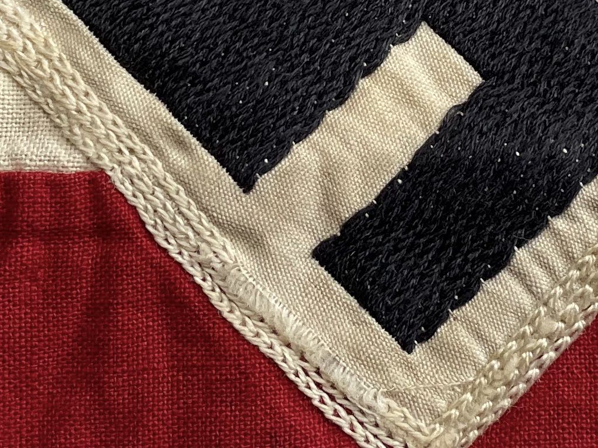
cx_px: 318
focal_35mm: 102
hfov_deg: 19.3
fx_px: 1762
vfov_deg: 14.1
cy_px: -69
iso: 50
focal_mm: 4.2
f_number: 1.6
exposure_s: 1/120
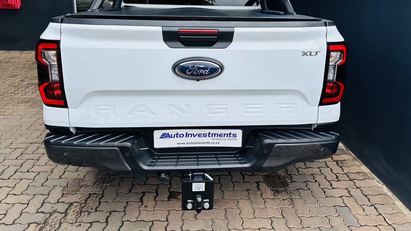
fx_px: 294
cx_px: 207
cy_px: 73
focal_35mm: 27
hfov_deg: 69.9
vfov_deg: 42.2
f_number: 1.78
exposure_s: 1/2028
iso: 80
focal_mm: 6.86
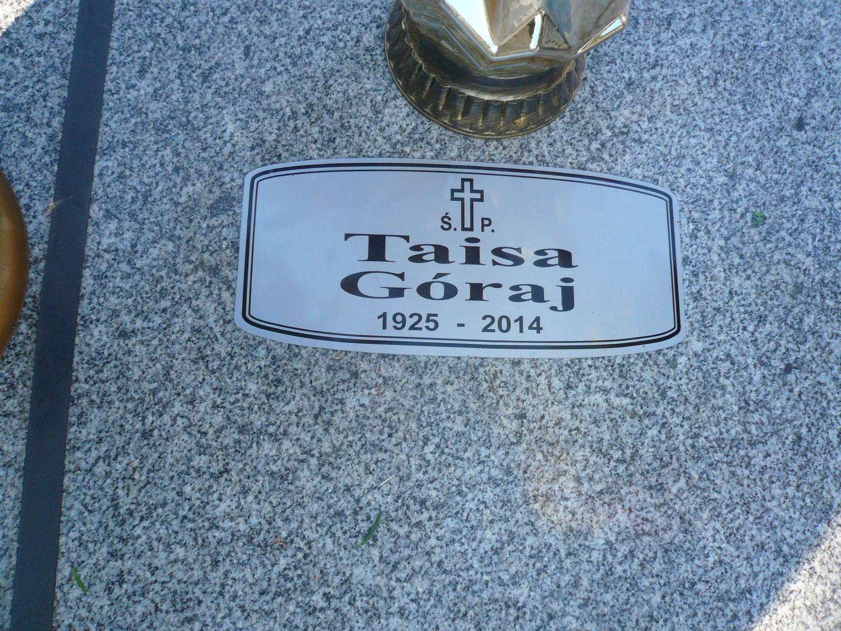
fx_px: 705
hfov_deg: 61.7
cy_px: 316
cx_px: 420
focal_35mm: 29
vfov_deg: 48.2
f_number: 2.8
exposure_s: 1/250
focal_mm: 4.6
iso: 100
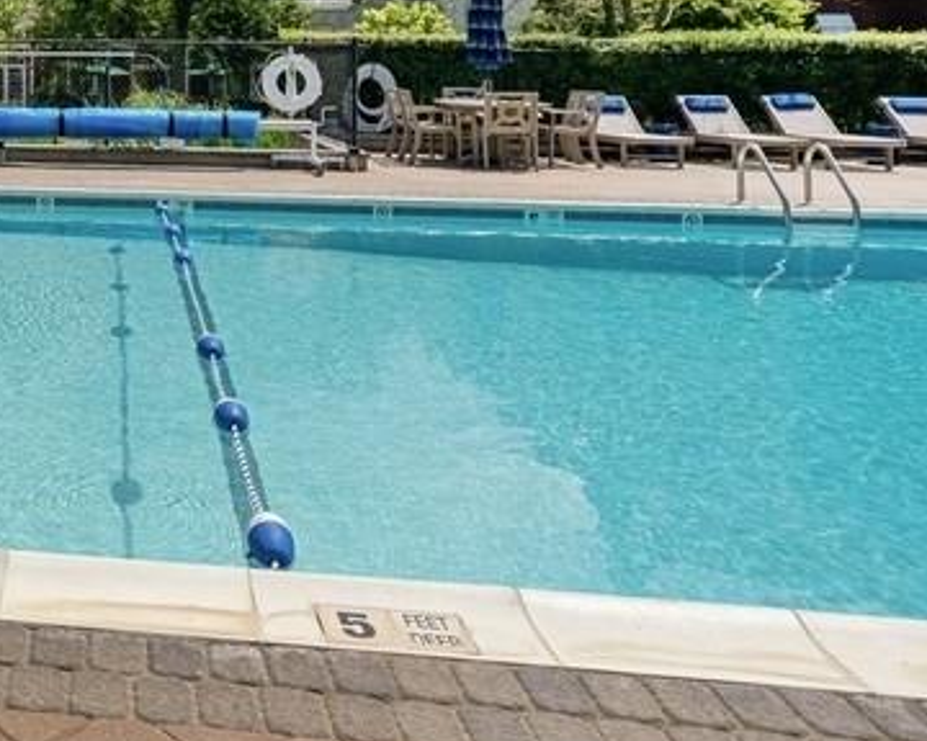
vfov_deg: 33.9
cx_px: -59
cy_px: 46
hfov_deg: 38.0
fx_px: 1134
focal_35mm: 41
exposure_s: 1/8000
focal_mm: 15.5
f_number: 8
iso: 400
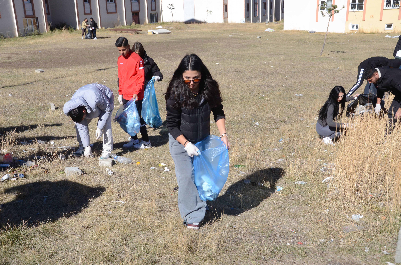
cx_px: 200
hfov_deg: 43.7
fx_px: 500
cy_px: 132
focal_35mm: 45
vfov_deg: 29.7
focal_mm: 30
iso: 800
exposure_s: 1/2000
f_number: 8
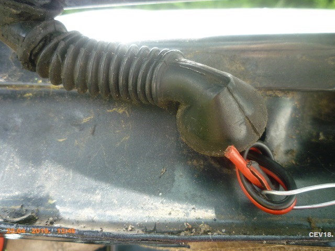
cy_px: 126
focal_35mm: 29
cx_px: 168
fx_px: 281
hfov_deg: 61.7
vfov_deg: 48.2
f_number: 3.3
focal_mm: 5.2
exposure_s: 1/80
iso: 160
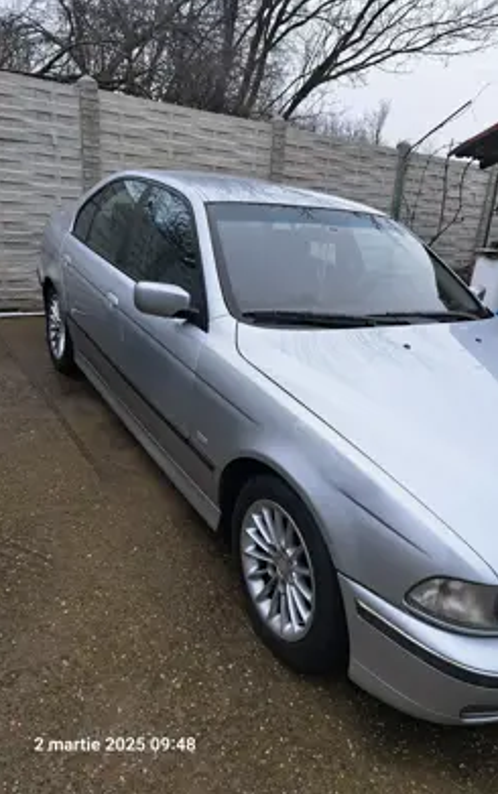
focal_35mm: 26
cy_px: 390
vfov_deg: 70.4
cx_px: 301
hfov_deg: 47.4
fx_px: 564
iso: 50
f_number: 1.8
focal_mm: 5.23
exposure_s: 1/302
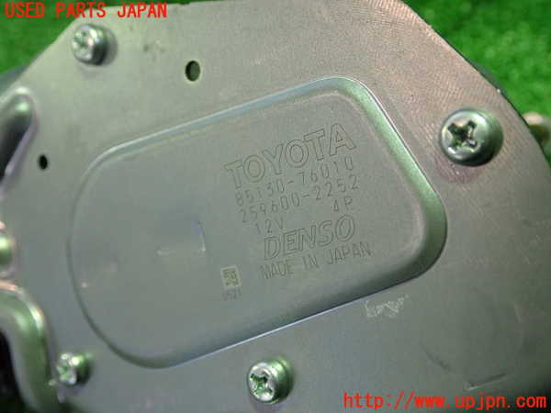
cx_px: 276
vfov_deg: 35.1
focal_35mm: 41
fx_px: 653
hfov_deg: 45.8
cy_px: 206
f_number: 2.8
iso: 800
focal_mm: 7.31
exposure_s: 1/30
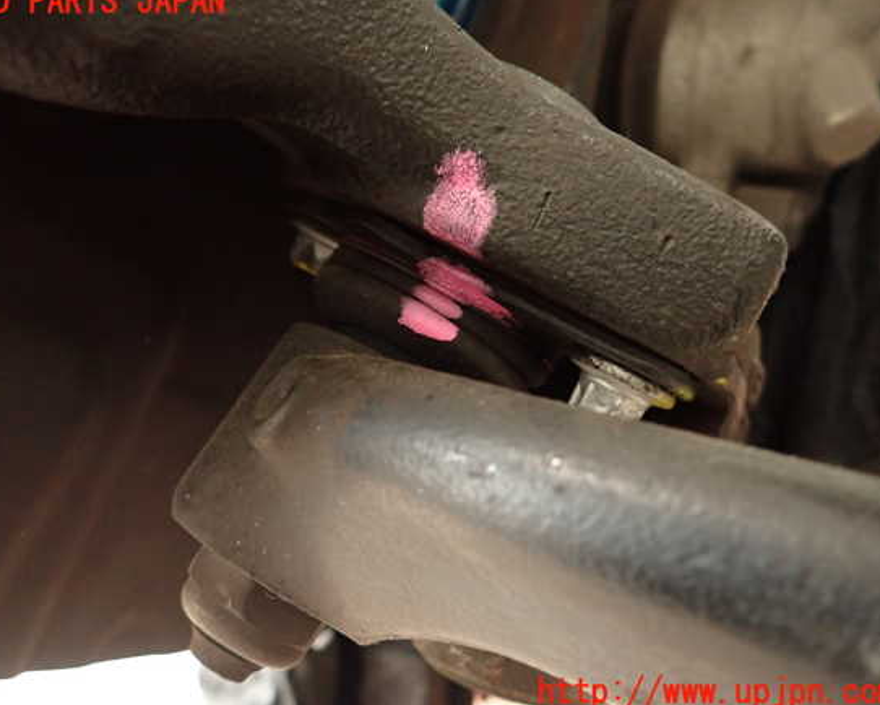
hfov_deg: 64.0
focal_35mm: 27
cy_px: 348
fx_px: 703
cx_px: 417
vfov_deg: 53.2
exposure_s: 1/30
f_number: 2
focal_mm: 4.5
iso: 640
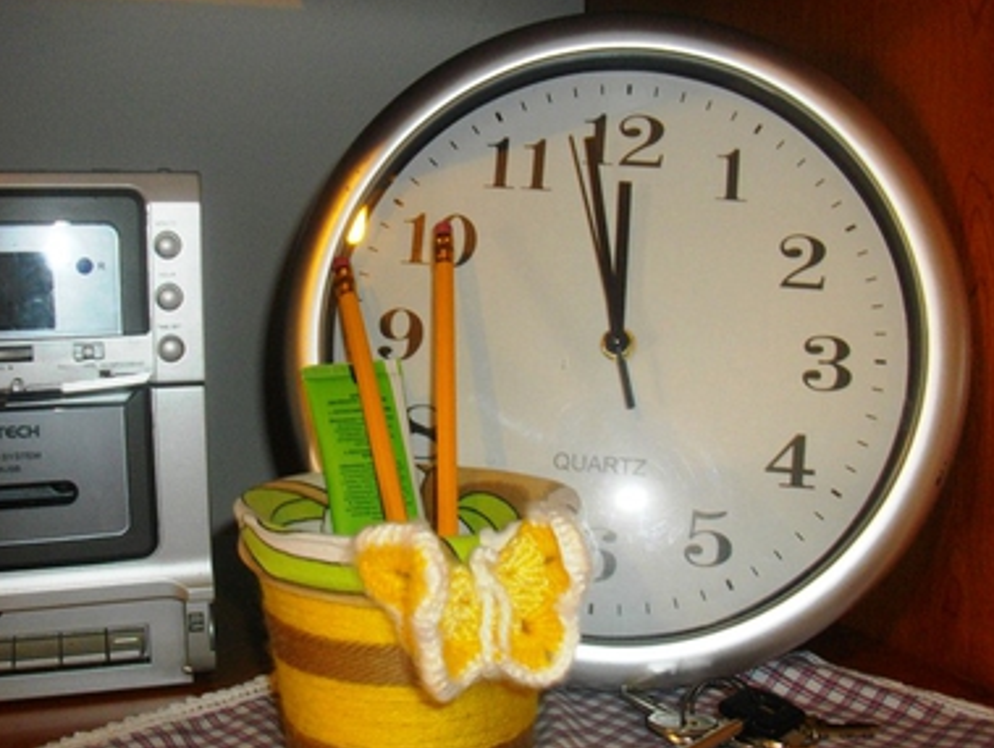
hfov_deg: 48.9
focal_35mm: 38
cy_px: 433
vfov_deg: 37.7
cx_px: 477
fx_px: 1092
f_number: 2.9
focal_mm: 5.7
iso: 200
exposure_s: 1/50
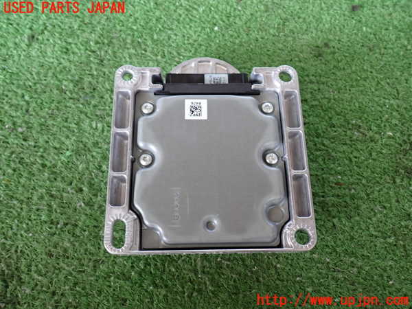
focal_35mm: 32
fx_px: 381
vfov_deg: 44.2
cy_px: 154
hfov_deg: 56.8
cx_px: 206
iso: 200
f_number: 2.4
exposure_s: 1/30
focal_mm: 5.79
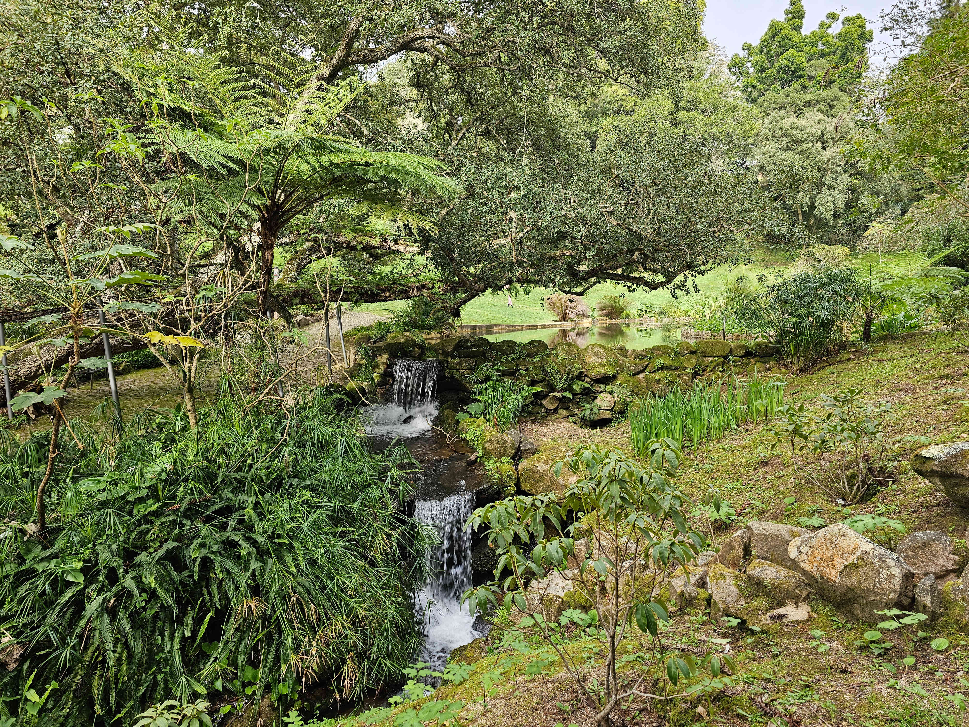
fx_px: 644
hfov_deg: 73.9
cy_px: 364
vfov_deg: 58.9
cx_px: 484
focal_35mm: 23
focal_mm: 6.3
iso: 25
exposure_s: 1/120
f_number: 1.7
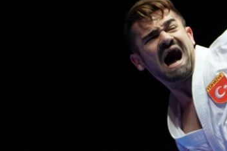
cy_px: 102
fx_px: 3688
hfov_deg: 3.5
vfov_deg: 2.4
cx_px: 569
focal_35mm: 585
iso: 2000
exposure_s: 1/500
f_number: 2.8
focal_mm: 113
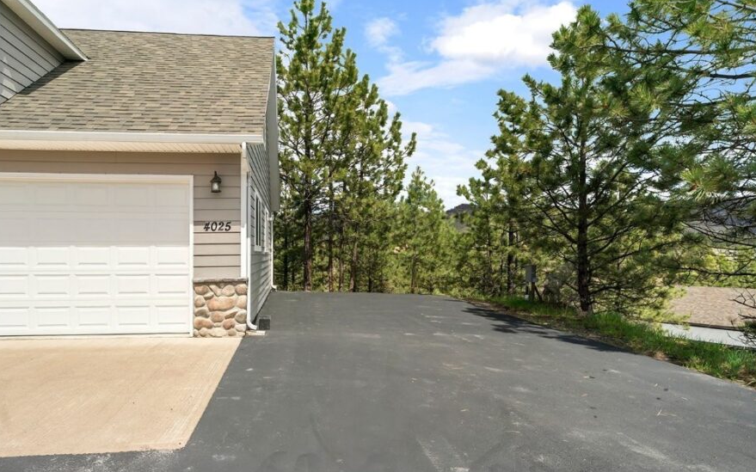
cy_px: 278
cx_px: 339
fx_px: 391
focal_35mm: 19
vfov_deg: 61.8
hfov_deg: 87.7
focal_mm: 16
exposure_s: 1/1250
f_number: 8
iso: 400
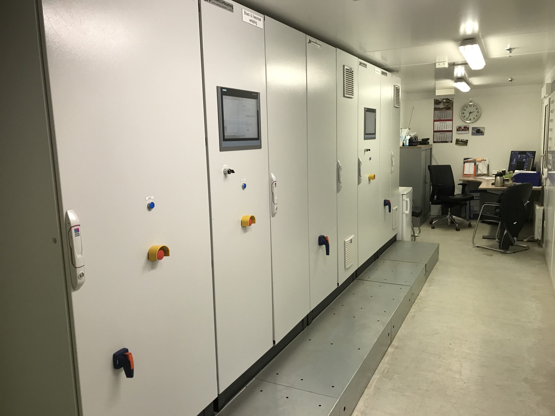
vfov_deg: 49.7
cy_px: 208
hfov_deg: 63.4
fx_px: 449
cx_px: 278
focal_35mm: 28
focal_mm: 3.99
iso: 20
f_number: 1.8
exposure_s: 1/33
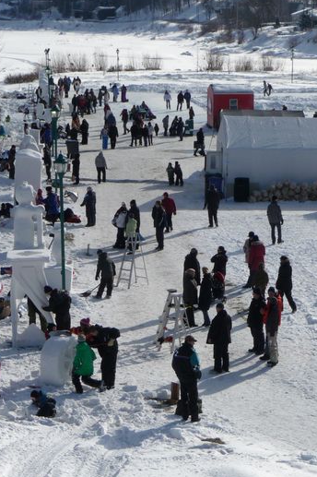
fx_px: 1640
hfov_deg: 11.0
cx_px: 193
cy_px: 264
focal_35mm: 124
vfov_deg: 16.5
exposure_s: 1/320
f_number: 11
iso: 100
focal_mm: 13.1
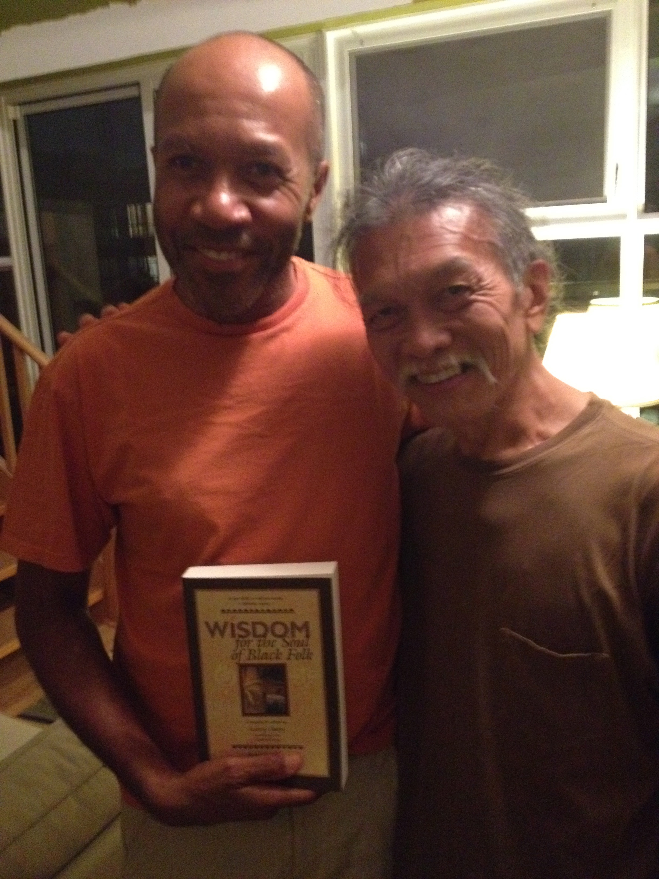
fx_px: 888
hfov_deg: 40.7
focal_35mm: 35
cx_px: 330
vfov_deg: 52.6
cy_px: 440
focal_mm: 4.28
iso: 800
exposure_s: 1/15
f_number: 2.4
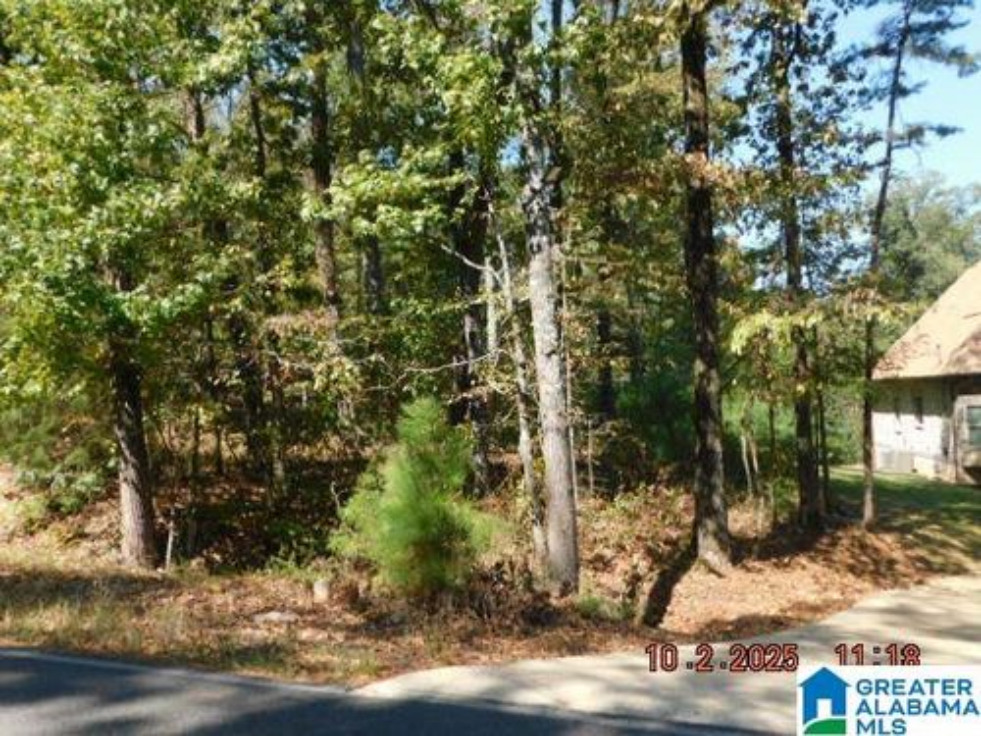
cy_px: 368
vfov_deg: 46.8
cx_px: 490
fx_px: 850
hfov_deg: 60.0
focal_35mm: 30
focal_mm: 5.3
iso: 125
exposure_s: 1/500
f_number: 3.2
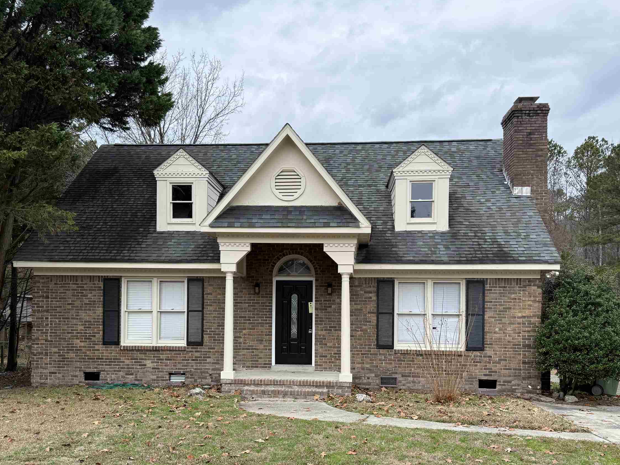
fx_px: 591
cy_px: 309
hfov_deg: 55.3
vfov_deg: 42.4
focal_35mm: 33
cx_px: 292
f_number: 1.78
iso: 100
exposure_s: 1/2000
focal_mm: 6.76
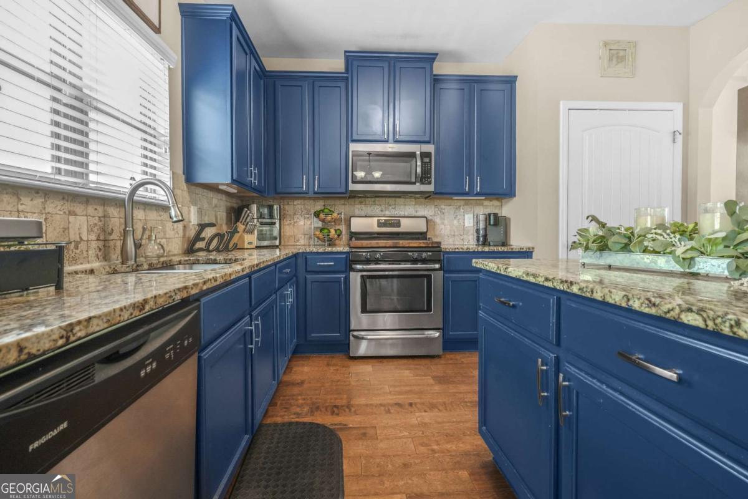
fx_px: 332
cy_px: 250
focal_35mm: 16
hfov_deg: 96.7
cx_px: 374
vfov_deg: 73.7
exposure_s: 1.6
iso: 400
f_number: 8
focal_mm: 16
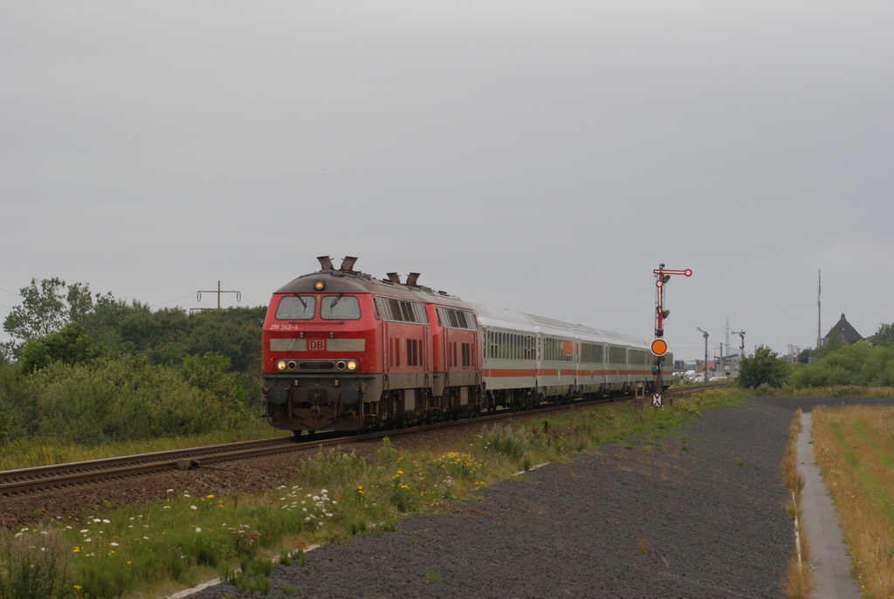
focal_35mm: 150
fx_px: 3730
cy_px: 300
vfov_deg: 9.2
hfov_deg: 13.7
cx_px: 447
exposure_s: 1/640
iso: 200
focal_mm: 100
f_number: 7.1
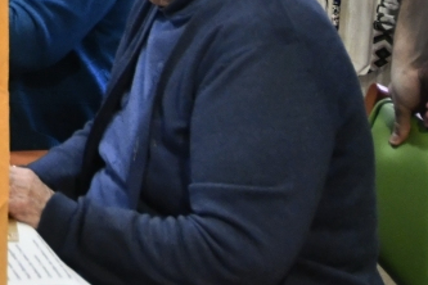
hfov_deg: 18.5
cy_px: -191
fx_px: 1201
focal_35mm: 101
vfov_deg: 12.6
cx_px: -163
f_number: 4
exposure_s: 1/80
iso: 2500
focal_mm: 19
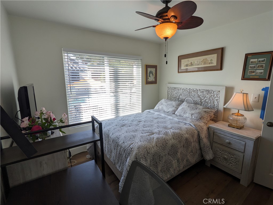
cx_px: 136
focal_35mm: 16
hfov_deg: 94.5
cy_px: 102
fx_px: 126
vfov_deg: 78.1
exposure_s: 1/120
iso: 30
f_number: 2.2
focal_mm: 2.22
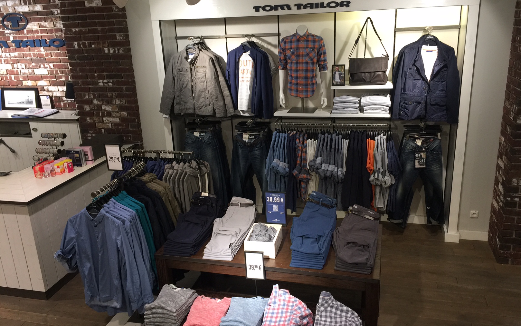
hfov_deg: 61.2
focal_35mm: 31
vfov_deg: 40.6
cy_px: 163
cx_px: 260
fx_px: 440
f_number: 2.2
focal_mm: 4.15
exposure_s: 1/33
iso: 40
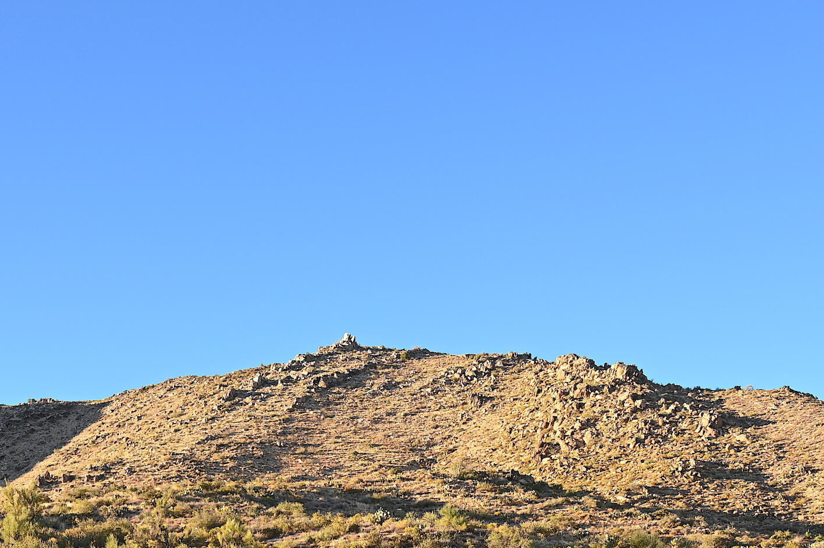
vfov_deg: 19.2
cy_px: 530
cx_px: 188
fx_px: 1579
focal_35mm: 69
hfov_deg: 28.7
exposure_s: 1/125
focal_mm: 32.5
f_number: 5.6
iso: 100
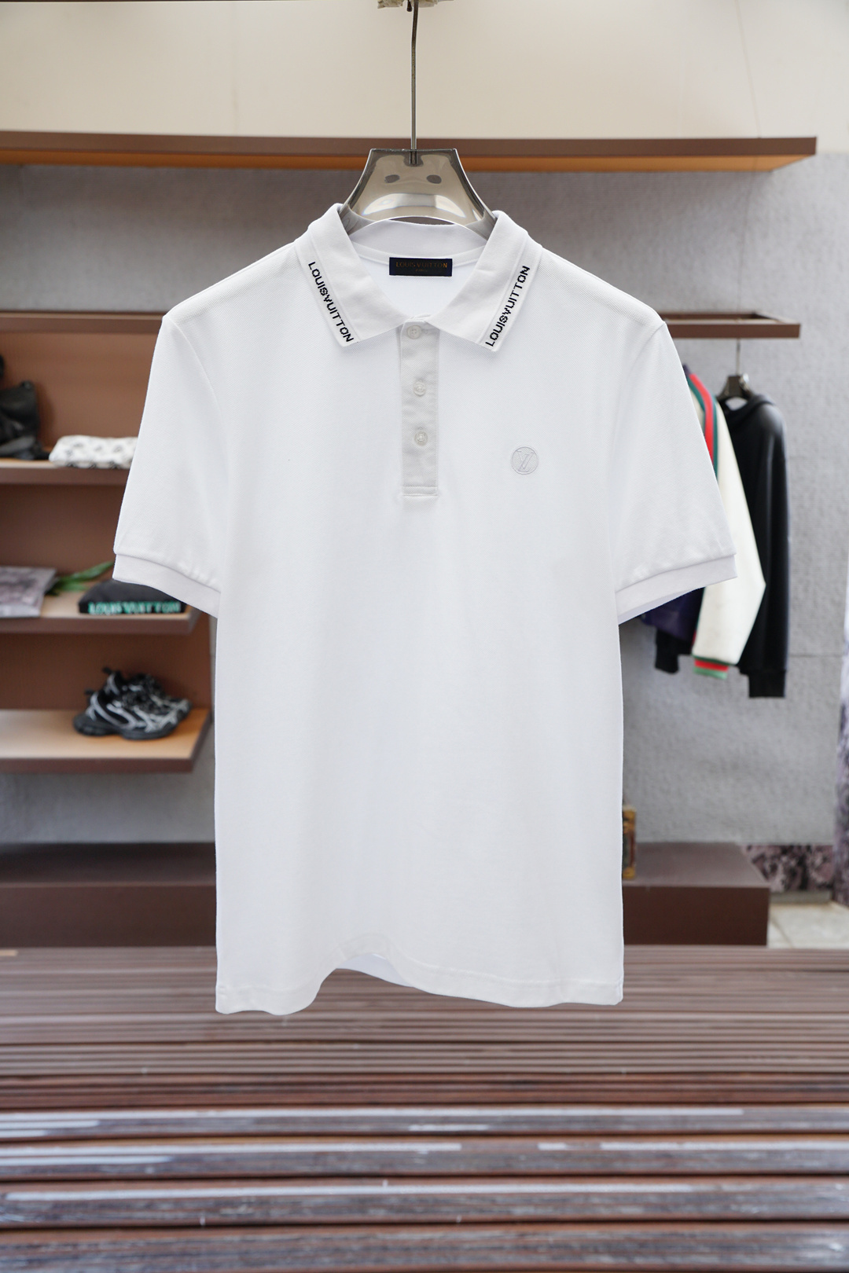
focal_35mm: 38
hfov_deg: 35.5
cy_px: 636
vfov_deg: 51.3
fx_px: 1326
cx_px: 424
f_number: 4
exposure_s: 1/250
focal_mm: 25
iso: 250
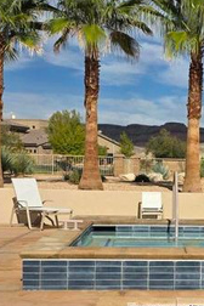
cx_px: 208
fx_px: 620
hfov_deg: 18.2
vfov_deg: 27.5
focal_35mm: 73
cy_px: 206
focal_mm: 6.3
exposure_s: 1/7944
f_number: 1.7
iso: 40
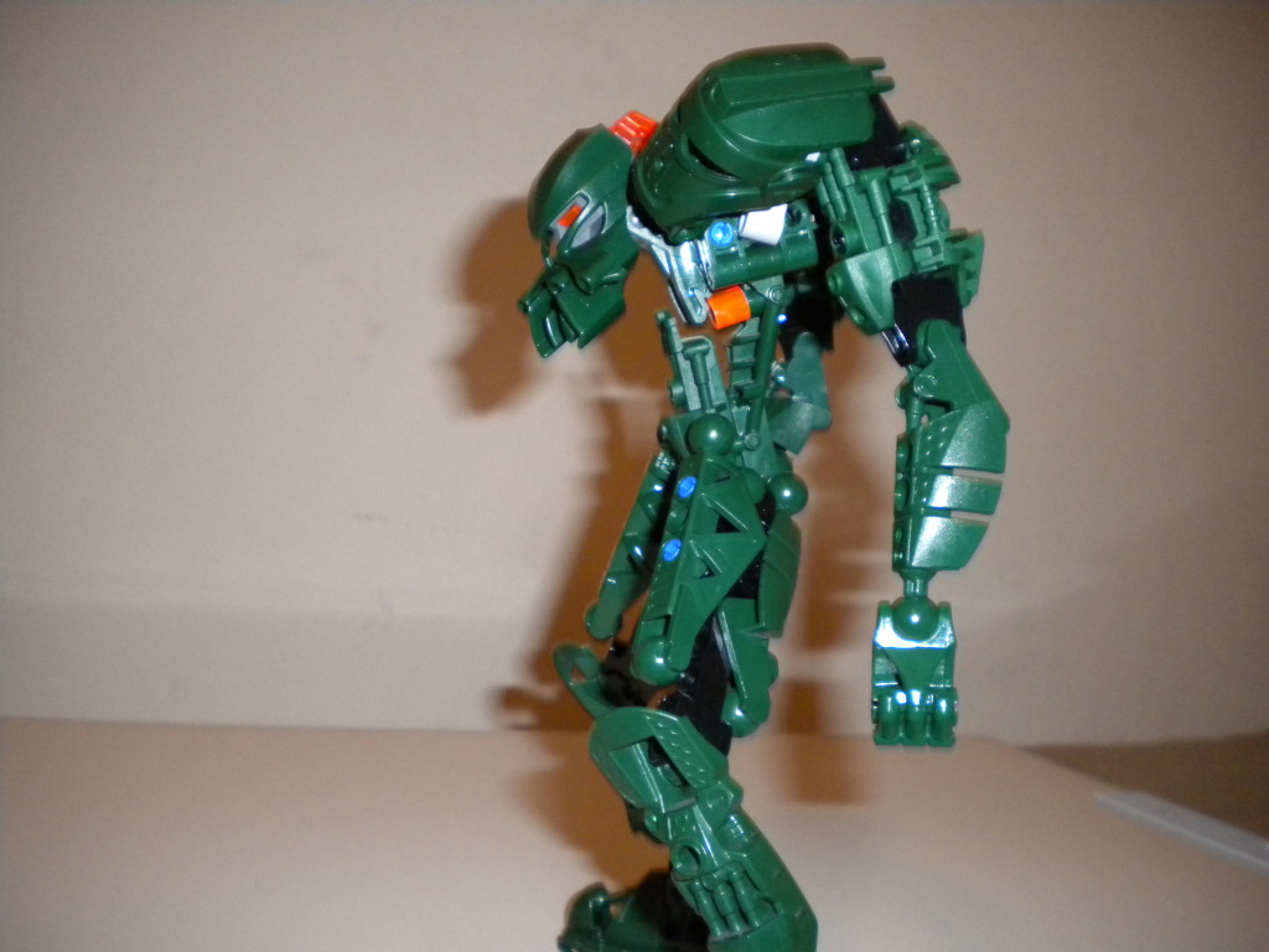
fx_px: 1283
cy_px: 476
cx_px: 634
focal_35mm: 35
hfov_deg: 52.6
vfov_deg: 40.7
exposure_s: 1/30
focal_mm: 6.3
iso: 400
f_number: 3.1
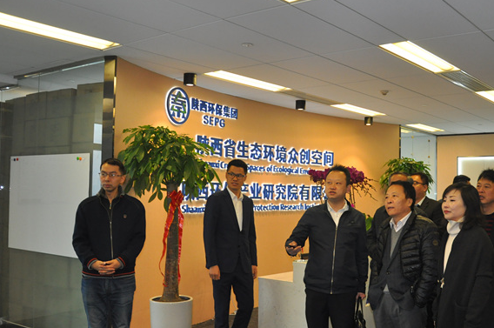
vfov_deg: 34.9
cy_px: 170
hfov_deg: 50.0
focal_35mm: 38
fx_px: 521
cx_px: 322
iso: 800
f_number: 3.5
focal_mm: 18
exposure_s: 1/60
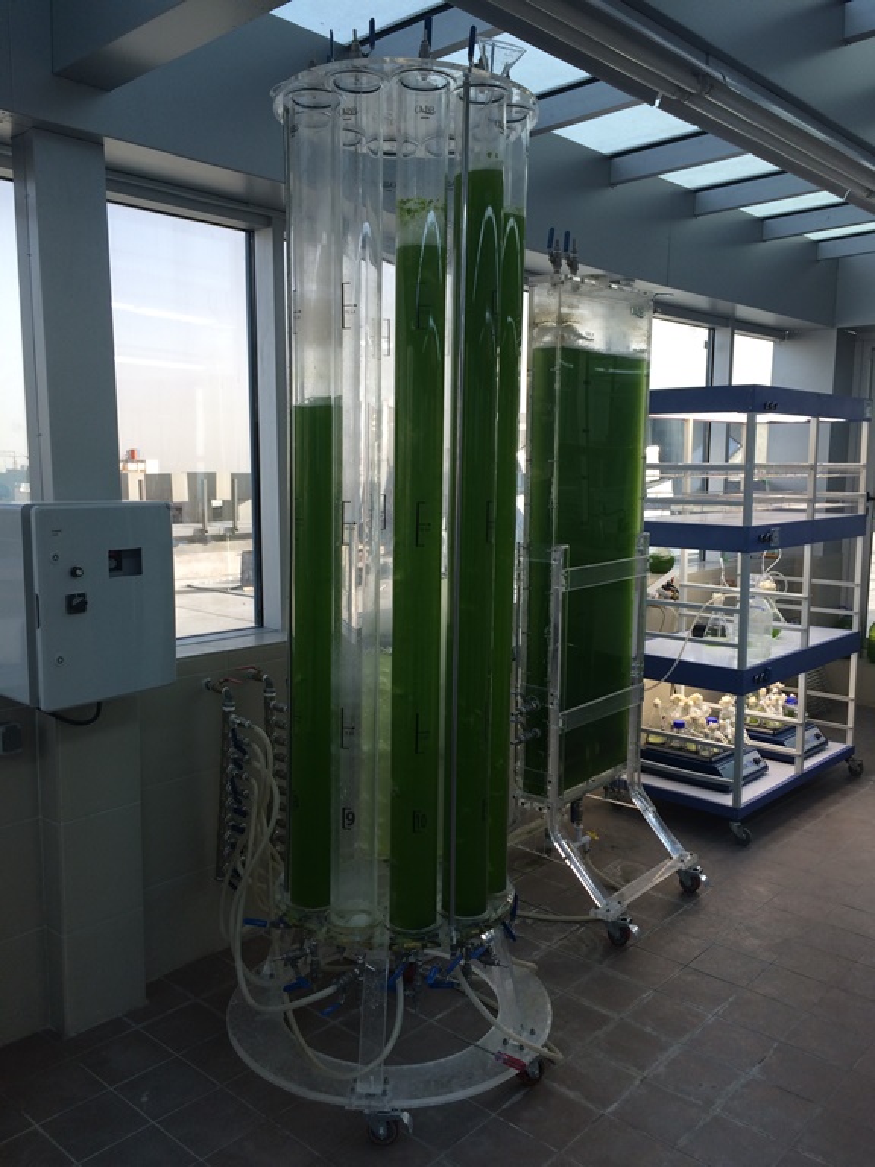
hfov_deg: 48.2
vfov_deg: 61.7
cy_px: 584
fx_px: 977
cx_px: 438
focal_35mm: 29
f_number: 2.2
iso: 32
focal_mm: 4.15
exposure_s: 1/138
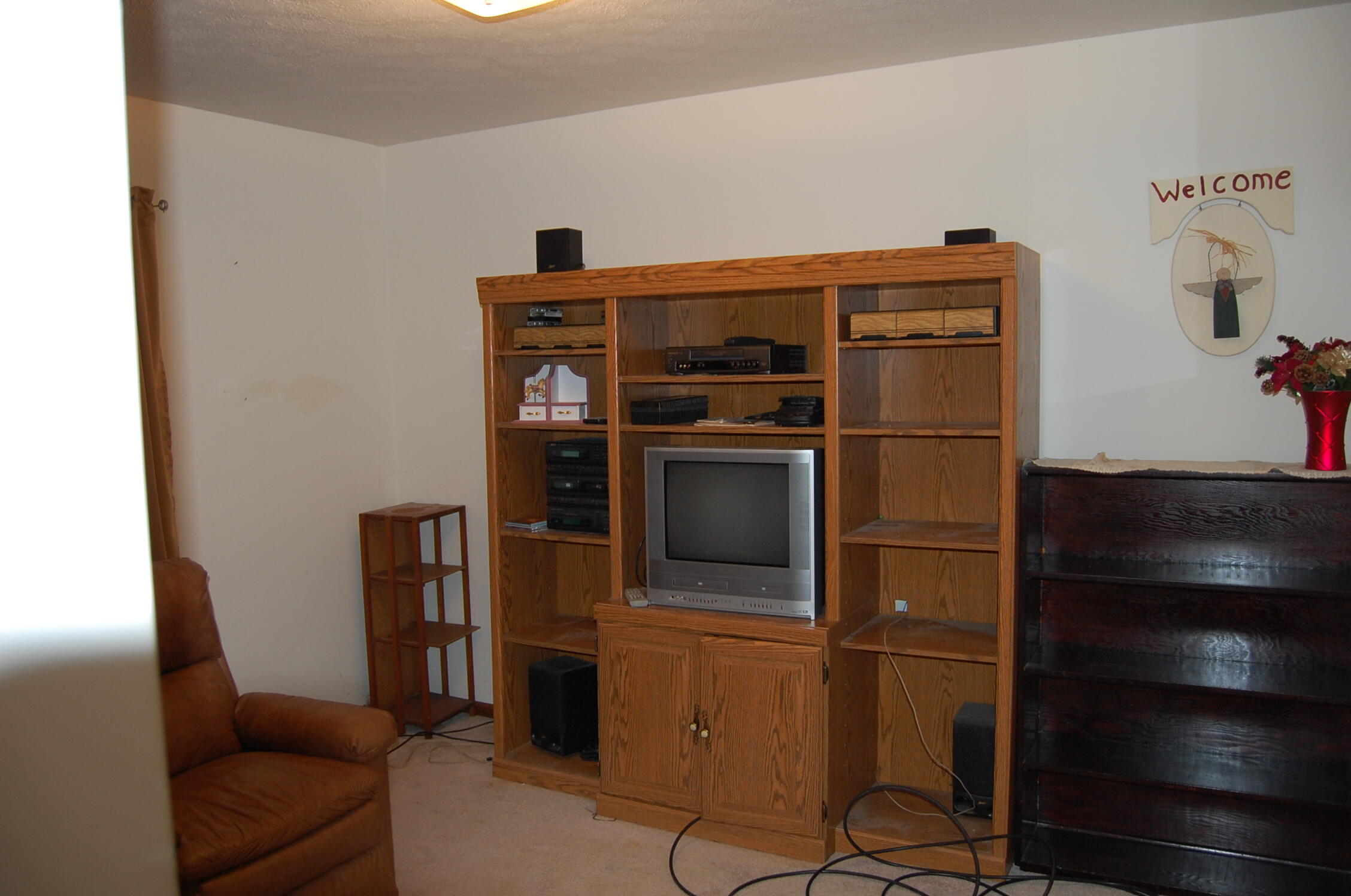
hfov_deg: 67.5
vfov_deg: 47.8
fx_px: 1012
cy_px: 448
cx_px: 676
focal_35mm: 27
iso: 400
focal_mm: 18
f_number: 3.5
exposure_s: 1/60
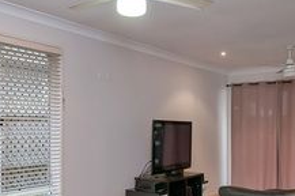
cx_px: 160
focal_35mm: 39
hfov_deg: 49.6
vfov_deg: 33.7
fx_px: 319
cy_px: 134
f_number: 6.3
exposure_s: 1/20
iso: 400
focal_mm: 12
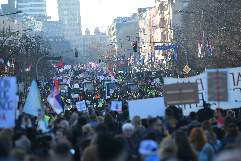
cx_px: 120
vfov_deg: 6.9
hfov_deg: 10.3
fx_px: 1339
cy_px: 80
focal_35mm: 200
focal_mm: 200
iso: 200
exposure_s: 1/640
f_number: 4
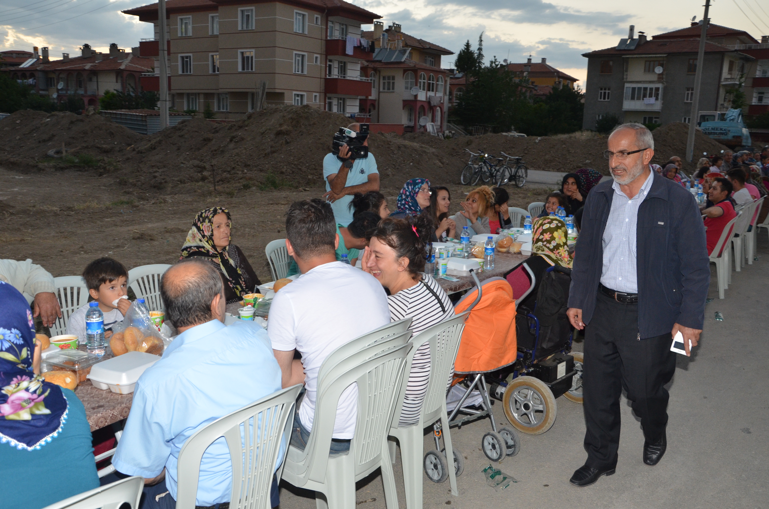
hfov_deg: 59.6
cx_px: 384
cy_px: 254
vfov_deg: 41.5
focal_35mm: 32
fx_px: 671
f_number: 7.1
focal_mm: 21
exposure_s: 1/60
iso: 800
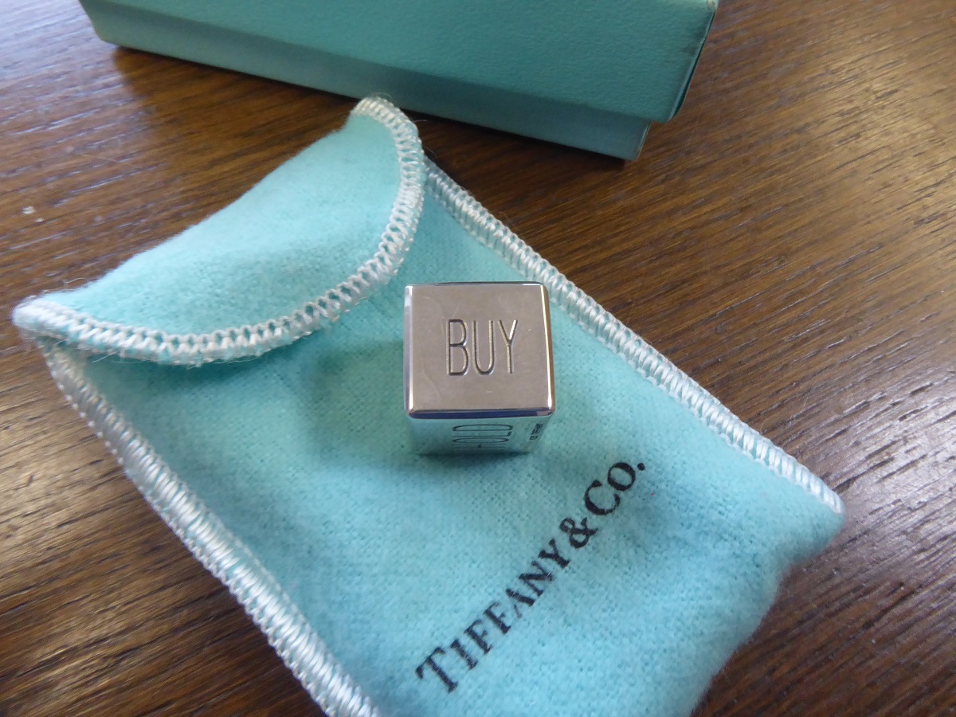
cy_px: 358
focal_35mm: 24
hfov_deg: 71.6
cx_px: 478
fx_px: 663
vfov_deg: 56.8
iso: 400
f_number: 8
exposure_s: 1/10
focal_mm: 4.3
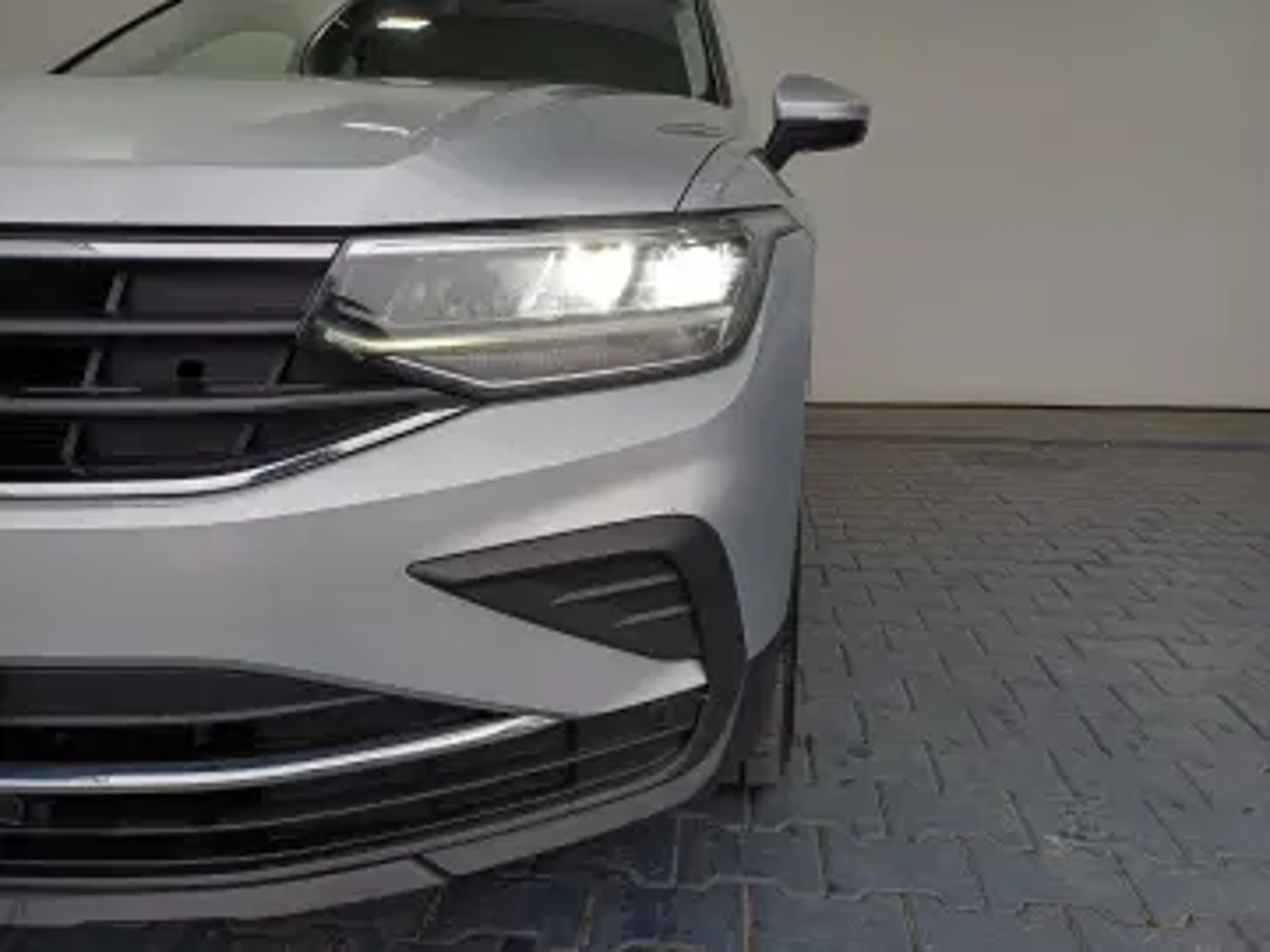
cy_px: 476
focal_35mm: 25
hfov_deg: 69.4
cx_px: 635
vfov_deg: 54.9
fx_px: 917
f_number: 1.8
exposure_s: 1/154
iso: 50
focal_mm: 4.65
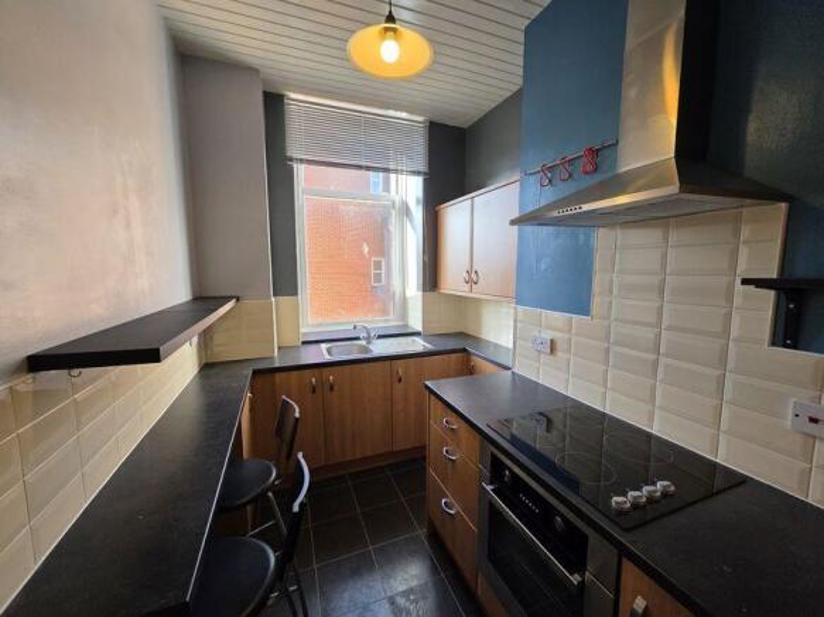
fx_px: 309
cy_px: 308
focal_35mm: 13
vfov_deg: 89.9
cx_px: 412
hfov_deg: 106.2
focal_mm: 2.2
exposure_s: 1/359
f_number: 1.9
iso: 400
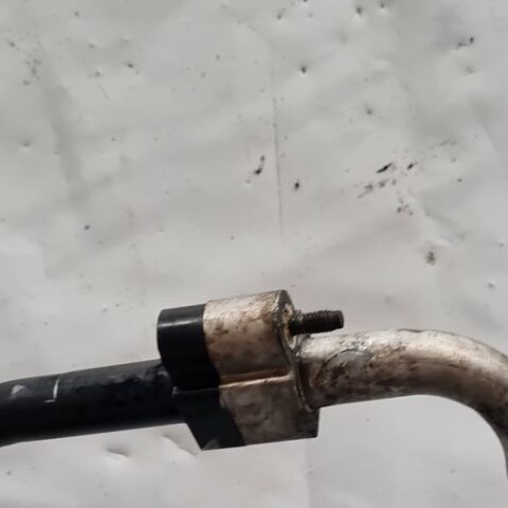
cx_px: 268
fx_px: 1112
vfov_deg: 25.3
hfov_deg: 25.7
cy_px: 401
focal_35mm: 67
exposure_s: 1/100
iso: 160
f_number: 1.8
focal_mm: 5.4
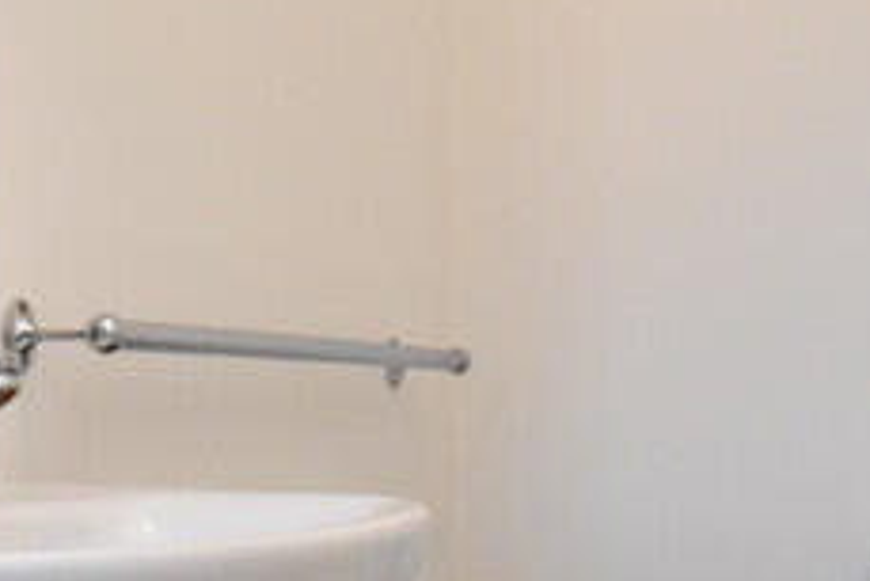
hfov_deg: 29.9
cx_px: 319
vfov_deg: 20.3
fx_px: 1620
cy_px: 401
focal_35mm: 67
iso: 1600
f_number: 8
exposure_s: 1/60
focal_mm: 10
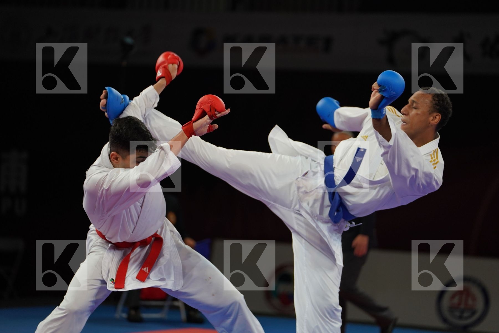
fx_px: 2356
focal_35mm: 170
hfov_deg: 12.1
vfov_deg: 8.1
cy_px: 166
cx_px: 250
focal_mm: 170
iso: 1250
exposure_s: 1/1000
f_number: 2.8
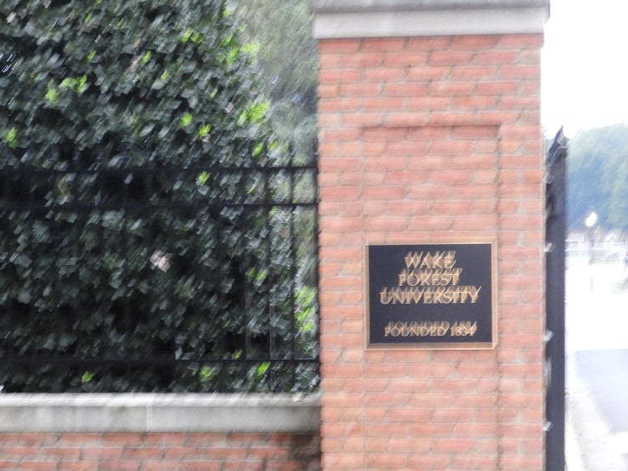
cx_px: 58
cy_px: 318
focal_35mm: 135
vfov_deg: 11.0
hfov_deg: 14.5
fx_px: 2449
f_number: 4.5
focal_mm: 12.5
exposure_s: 1/8
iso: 500
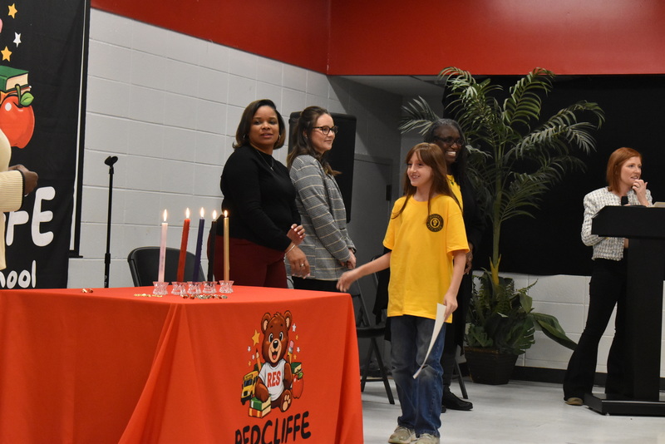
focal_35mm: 82
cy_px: 222
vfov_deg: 16.6
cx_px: 332
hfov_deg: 24.6
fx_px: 1524
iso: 3600
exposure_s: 1/100
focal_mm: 55
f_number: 7.1
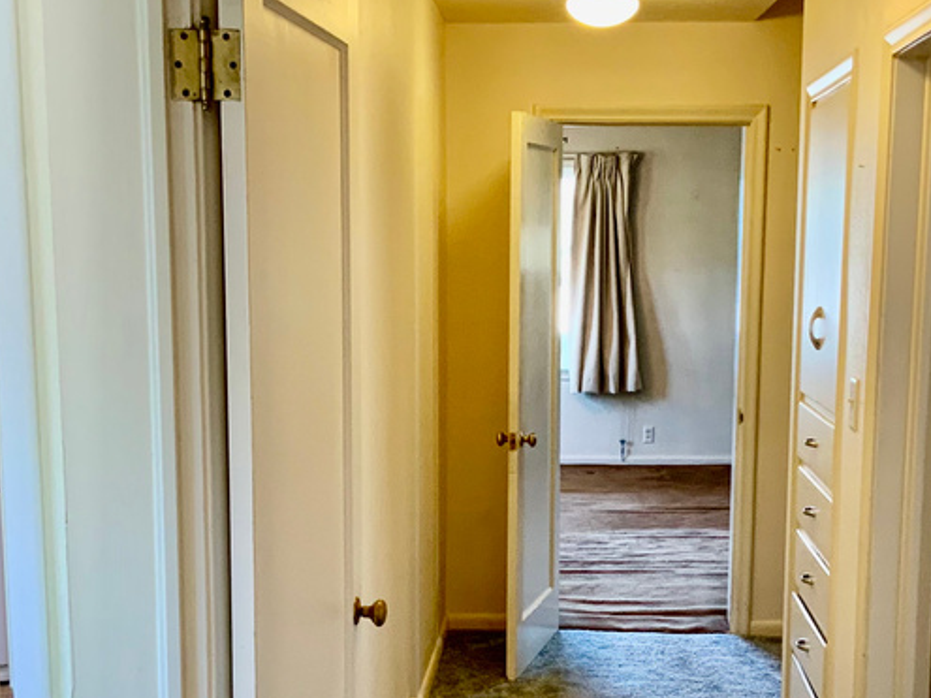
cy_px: 516
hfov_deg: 32.2
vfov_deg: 24.2
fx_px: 1613
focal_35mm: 60
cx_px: 519
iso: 80
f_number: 1.8
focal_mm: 3
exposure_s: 1/60
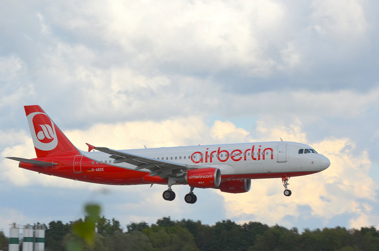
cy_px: 126
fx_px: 1764
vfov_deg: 8.1
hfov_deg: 12.3
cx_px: 190
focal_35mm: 168
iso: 100
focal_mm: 112
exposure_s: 1/400
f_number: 10
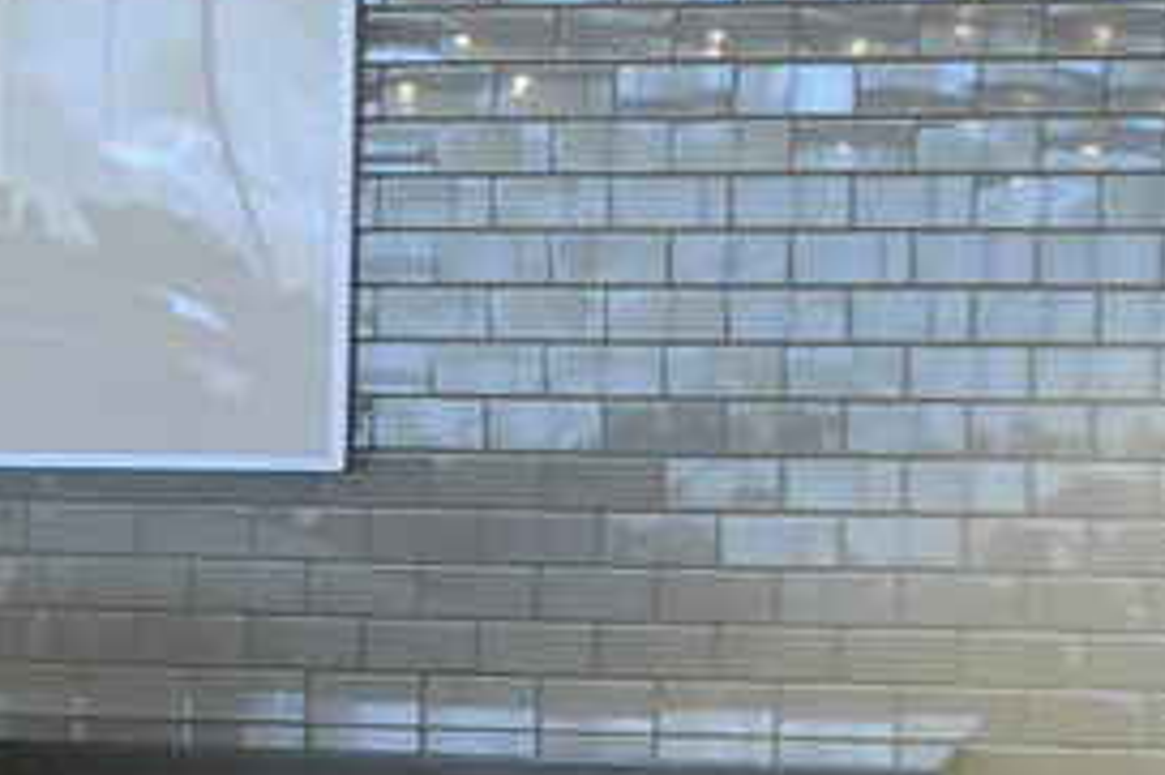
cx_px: -2780
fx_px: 7309
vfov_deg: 6.1
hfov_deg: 7.5
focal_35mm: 226
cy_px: 792
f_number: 9
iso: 200
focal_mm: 20
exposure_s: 1/3
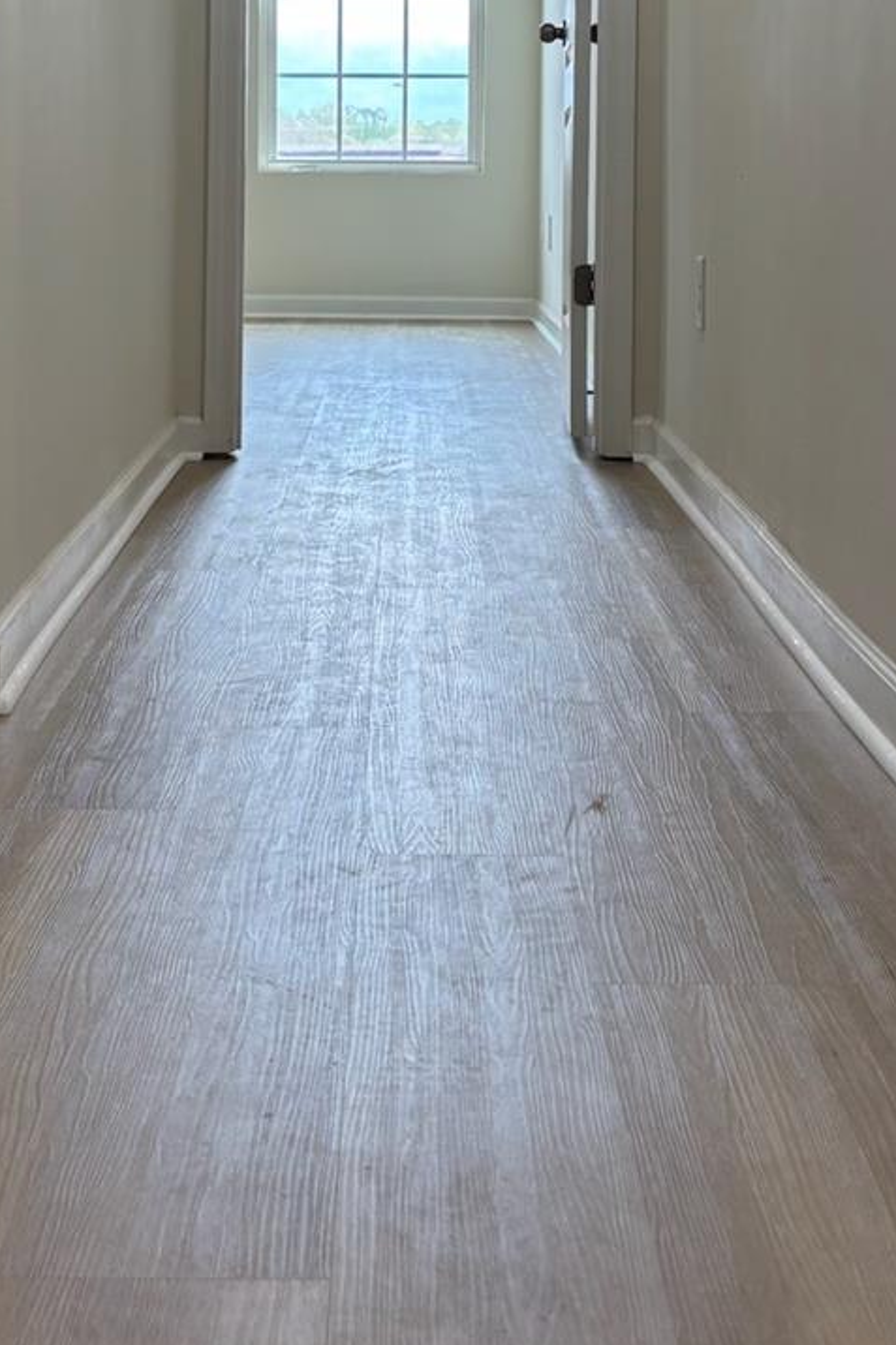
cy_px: 165
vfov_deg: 32.9
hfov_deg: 23.3
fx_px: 2166
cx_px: 374
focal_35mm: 58
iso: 50
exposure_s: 1/120
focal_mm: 5.96
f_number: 1.6
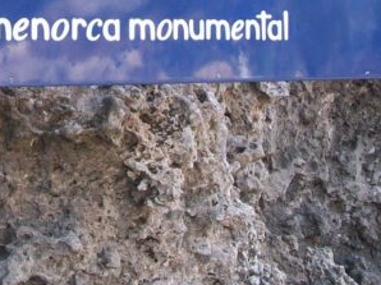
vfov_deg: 12.3
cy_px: -73
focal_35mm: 117
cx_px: 127
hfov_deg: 16.8
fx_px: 1287
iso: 64
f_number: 2.8
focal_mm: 5.7
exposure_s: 1/151
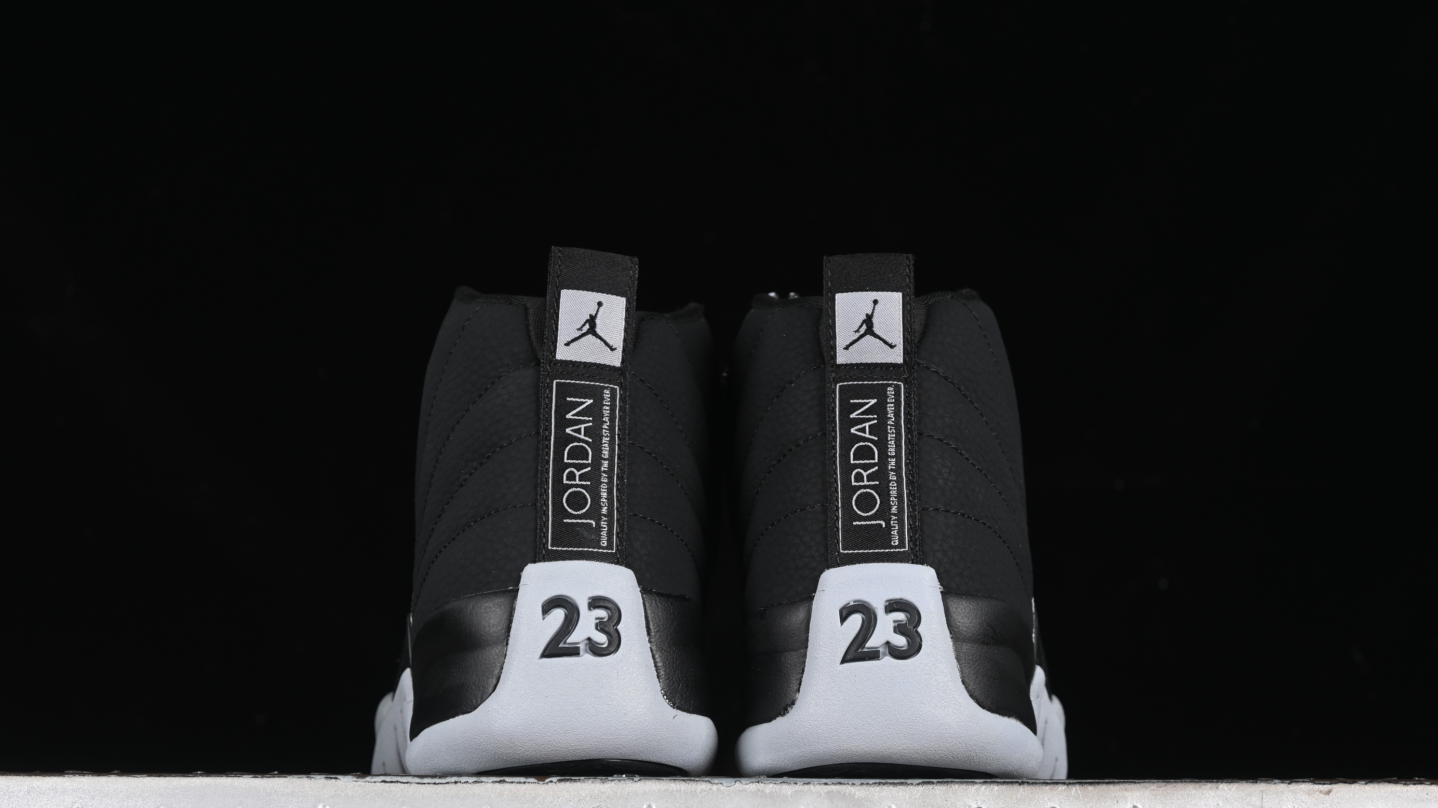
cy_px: 479
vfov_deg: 15.3
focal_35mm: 79
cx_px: 720
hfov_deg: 26.9
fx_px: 3012
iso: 160
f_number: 6.3
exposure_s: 1/60
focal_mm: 50
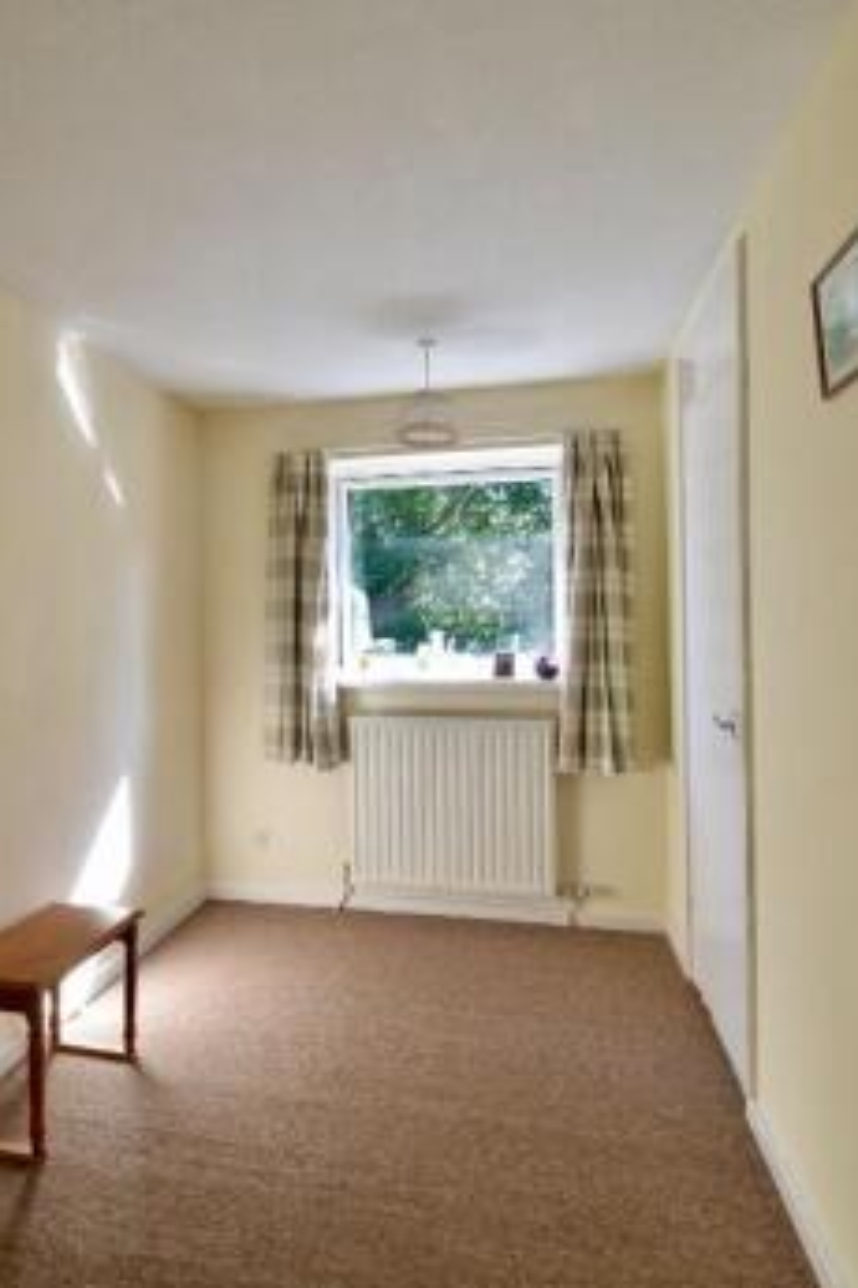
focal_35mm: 19
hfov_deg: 64.2
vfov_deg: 86.9
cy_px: 637
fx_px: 679
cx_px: 360
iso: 200
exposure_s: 1/20
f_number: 7.1
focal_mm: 10
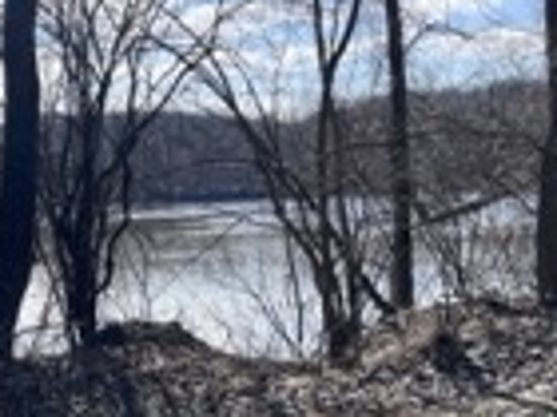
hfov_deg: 28.2
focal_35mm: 67
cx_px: 88
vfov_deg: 21.6
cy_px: 346
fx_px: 1078
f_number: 1.5
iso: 50
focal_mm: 5.7
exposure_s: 1/3356
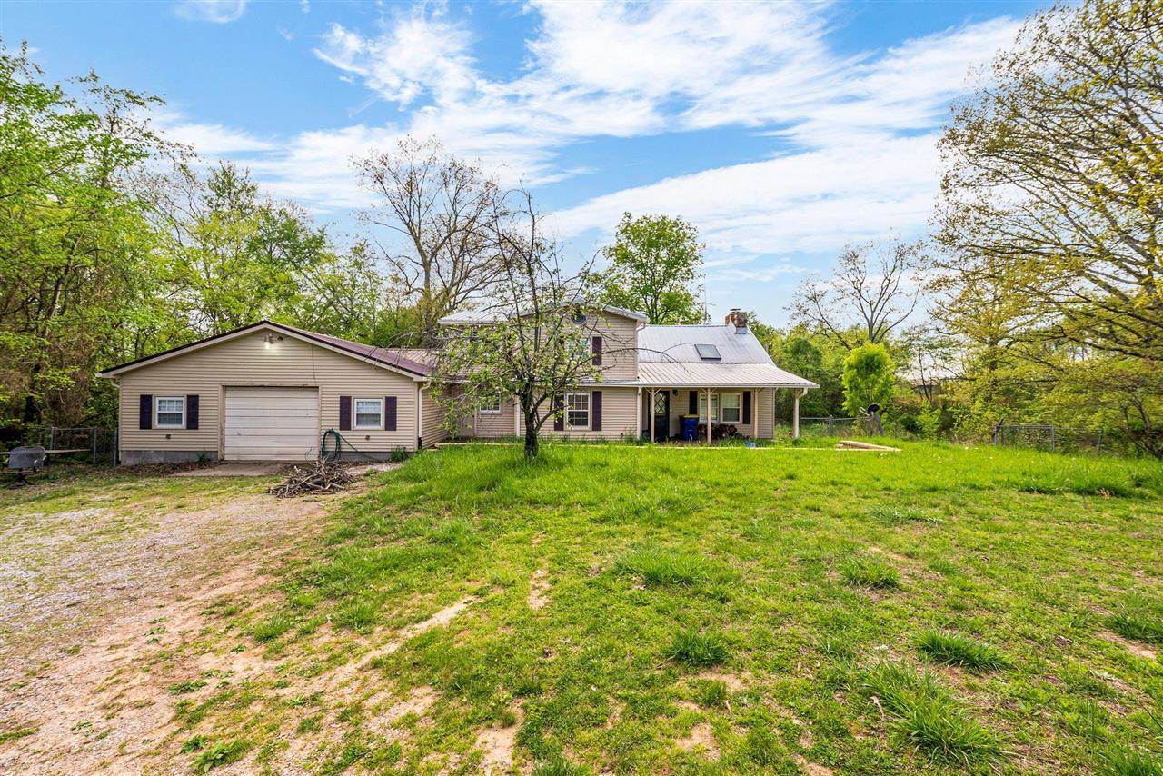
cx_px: 582
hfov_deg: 104.2
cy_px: 388
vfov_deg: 81.2
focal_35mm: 14
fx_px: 452
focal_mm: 14
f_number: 7.1
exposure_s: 1/125
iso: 100
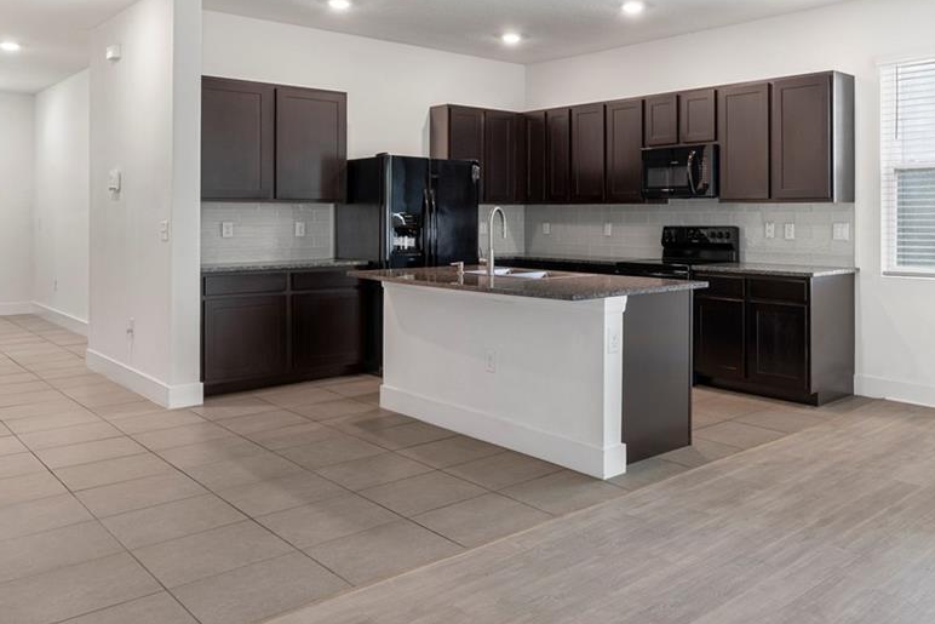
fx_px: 753
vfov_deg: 44.3
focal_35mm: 29
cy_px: 205
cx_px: 630
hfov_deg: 62.0
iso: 250
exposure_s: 1/1.25
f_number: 8
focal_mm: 14
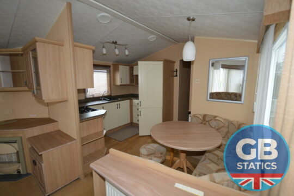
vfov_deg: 77.3
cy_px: 98
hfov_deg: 100.4
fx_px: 122
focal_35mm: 15
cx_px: 147
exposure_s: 1/60
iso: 900
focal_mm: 10
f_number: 4
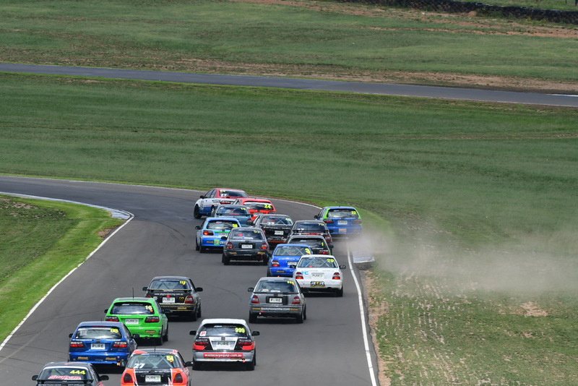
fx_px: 7468
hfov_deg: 4.4
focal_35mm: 465
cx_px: 289
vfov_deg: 3.0
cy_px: 193
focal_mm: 310
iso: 320
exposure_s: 1/640
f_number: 10
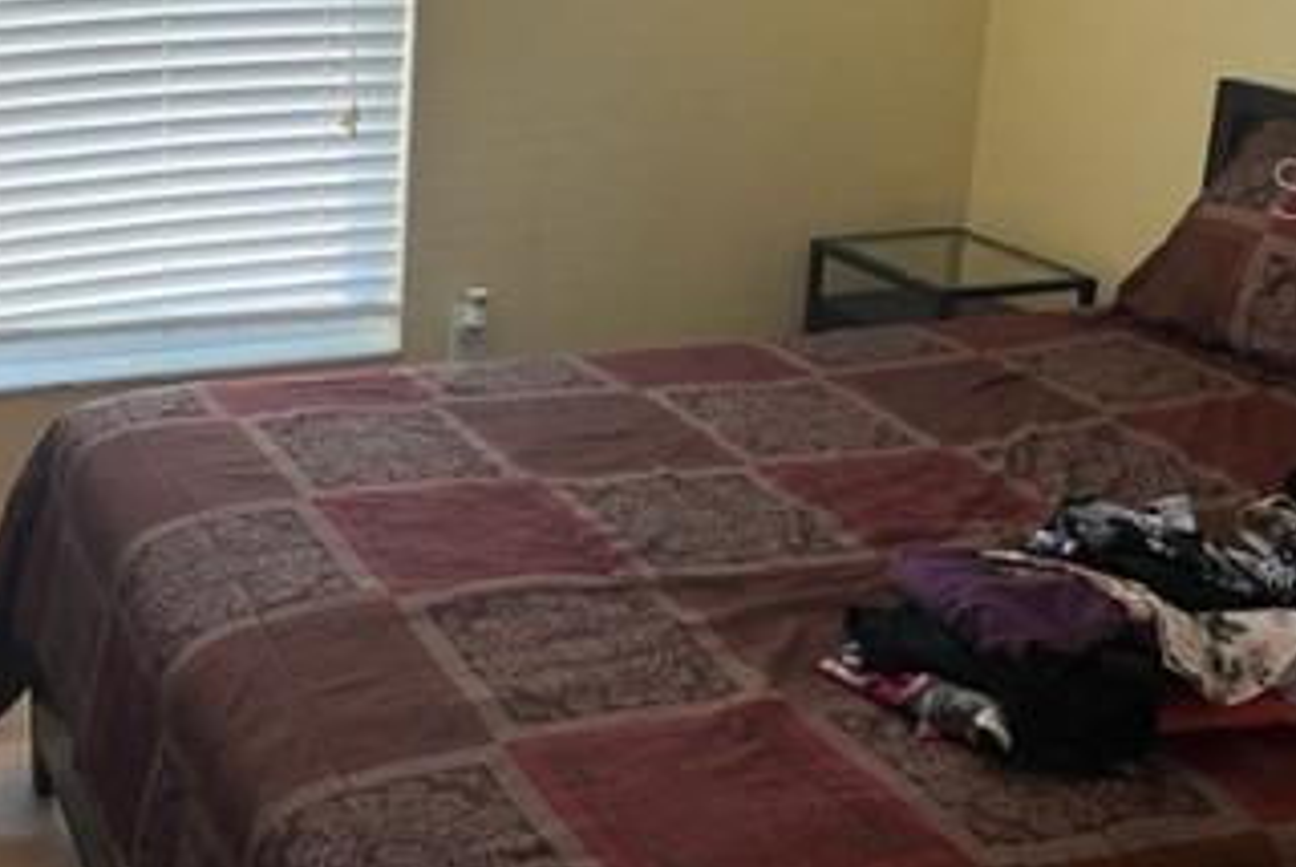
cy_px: 186
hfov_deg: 36.2
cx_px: 356
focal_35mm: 54
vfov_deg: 24.7
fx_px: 1946
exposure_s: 1/60
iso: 125
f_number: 1.6
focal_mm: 5.1
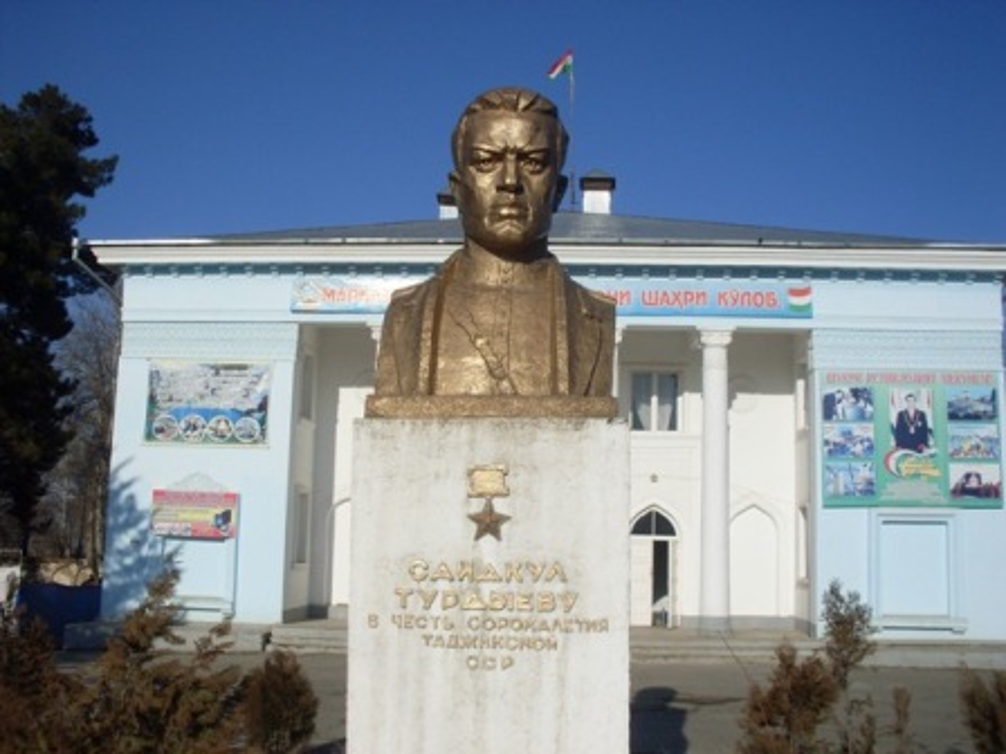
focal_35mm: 38
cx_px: 503
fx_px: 1104
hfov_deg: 49.0
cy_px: 377
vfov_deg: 37.7
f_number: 8.4
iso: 80
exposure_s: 1/500
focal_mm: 6.3
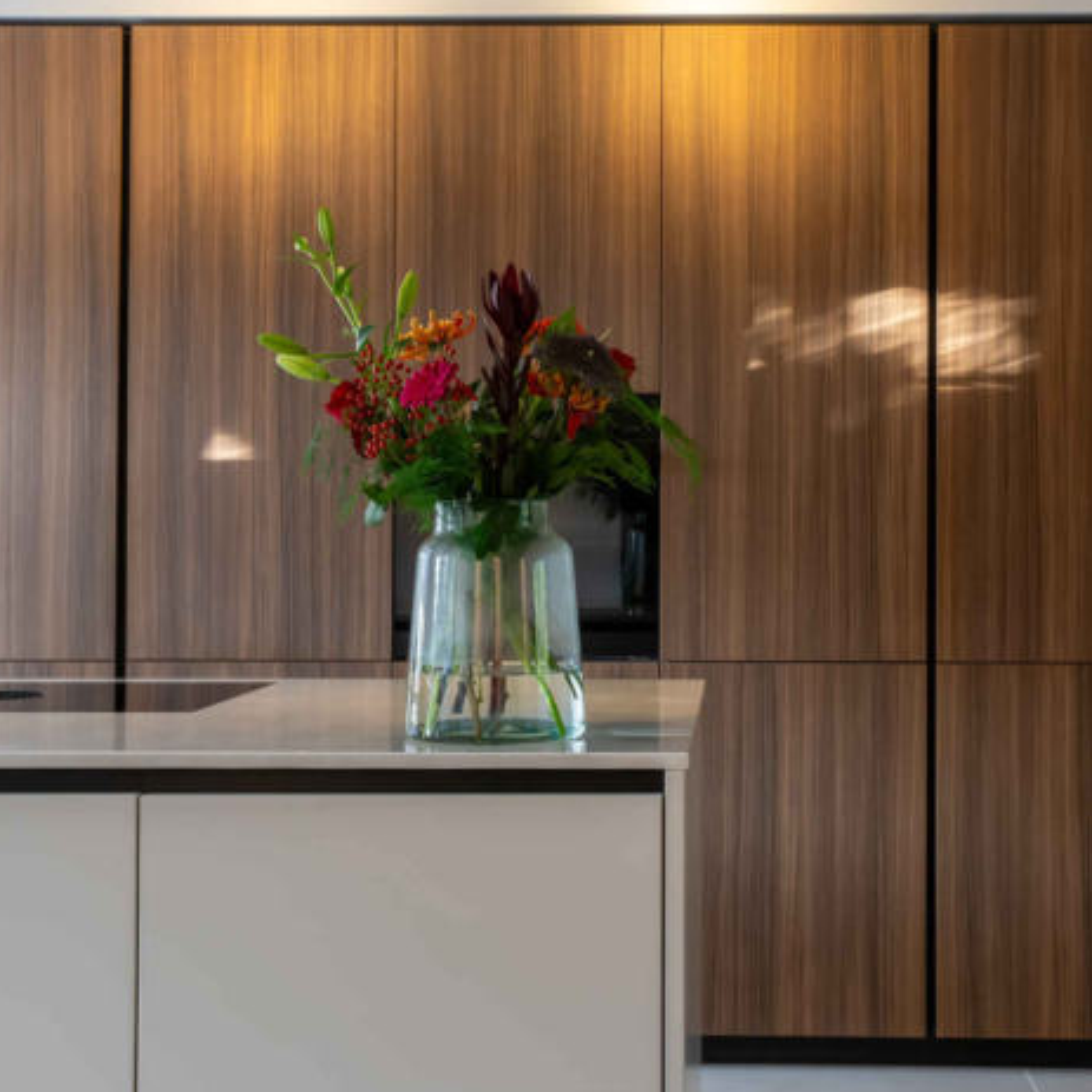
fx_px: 1928
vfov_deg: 31.5
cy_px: 421
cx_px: 545
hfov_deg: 31.6
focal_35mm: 54
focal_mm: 41.8
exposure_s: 1/20
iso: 800
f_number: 10
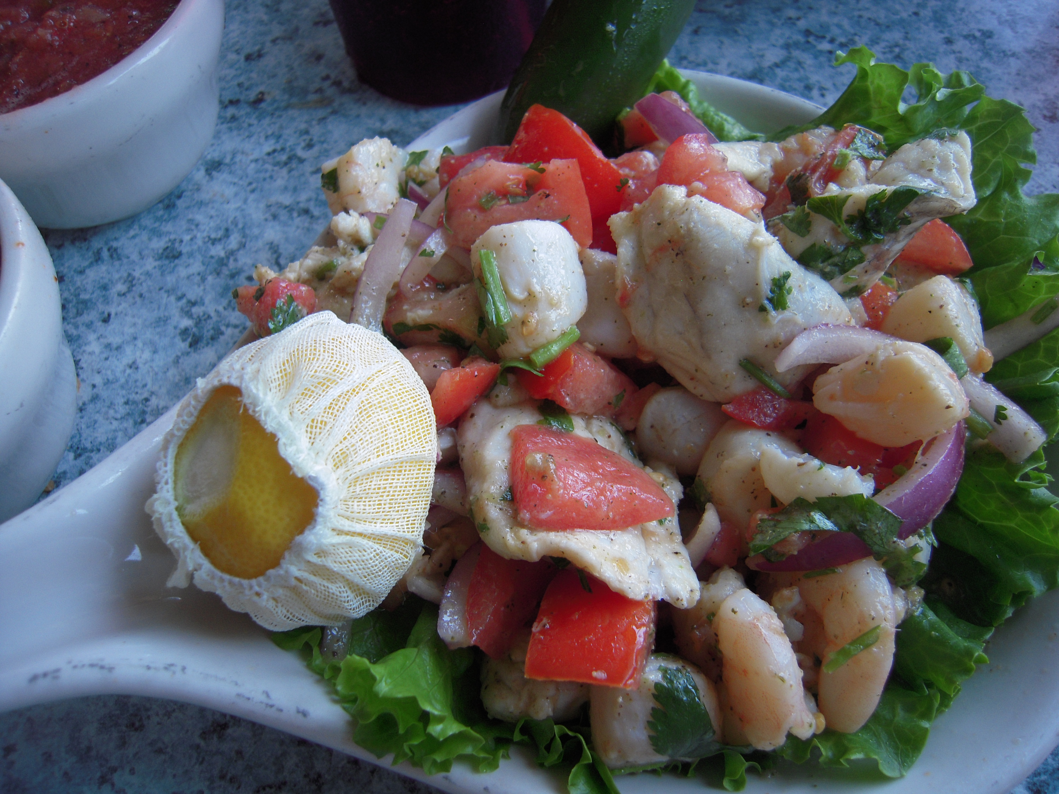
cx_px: 530
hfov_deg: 63.4
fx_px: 857
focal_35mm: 28
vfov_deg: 49.7
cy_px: 397
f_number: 2.7
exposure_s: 1/100
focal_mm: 5
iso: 100
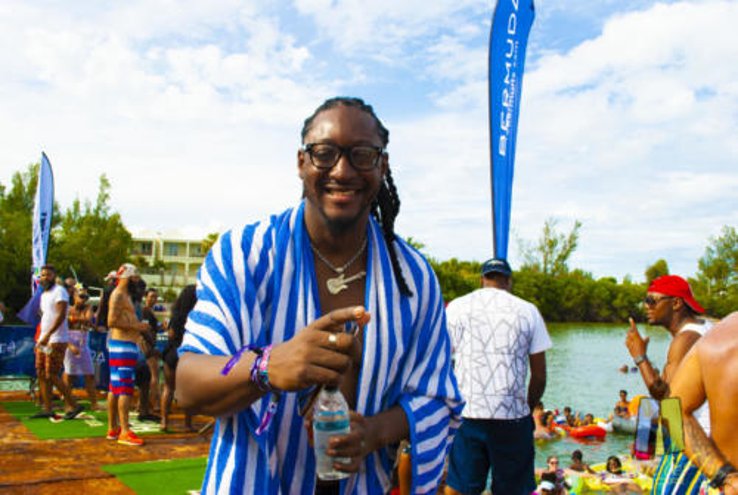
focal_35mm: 36
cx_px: 369
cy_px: 248
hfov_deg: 53.1
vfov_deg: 37.0
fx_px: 739
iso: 100
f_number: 8
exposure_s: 1/250
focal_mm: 24
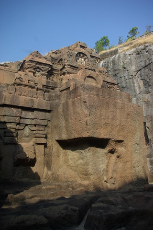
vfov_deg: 67.4
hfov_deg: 47.9
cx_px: 76
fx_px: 172
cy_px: 115
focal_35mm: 27
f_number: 5.6
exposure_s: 1/90
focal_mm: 18
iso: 100
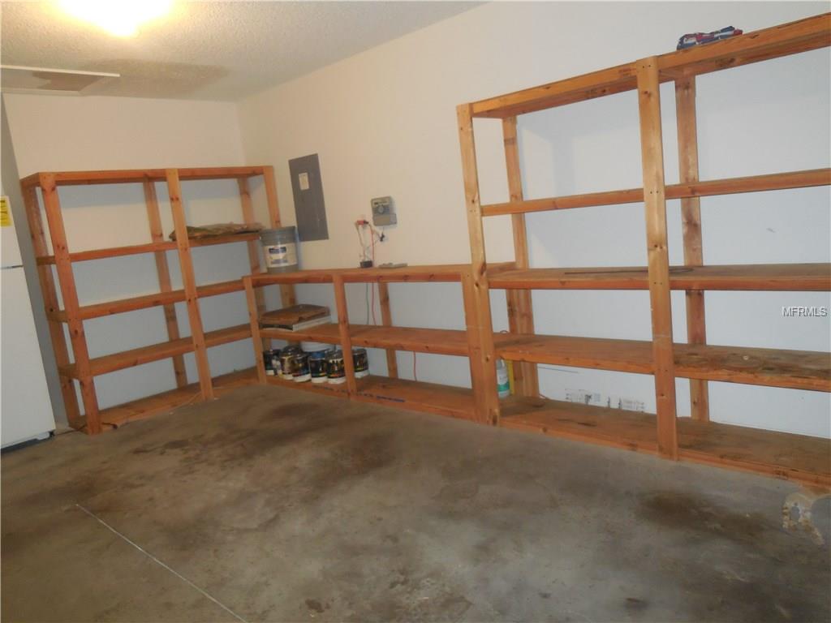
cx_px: 416
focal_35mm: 25
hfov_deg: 69.4
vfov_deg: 54.9
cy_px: 312
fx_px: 600
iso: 450
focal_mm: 4.5
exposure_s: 1/25
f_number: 3.1
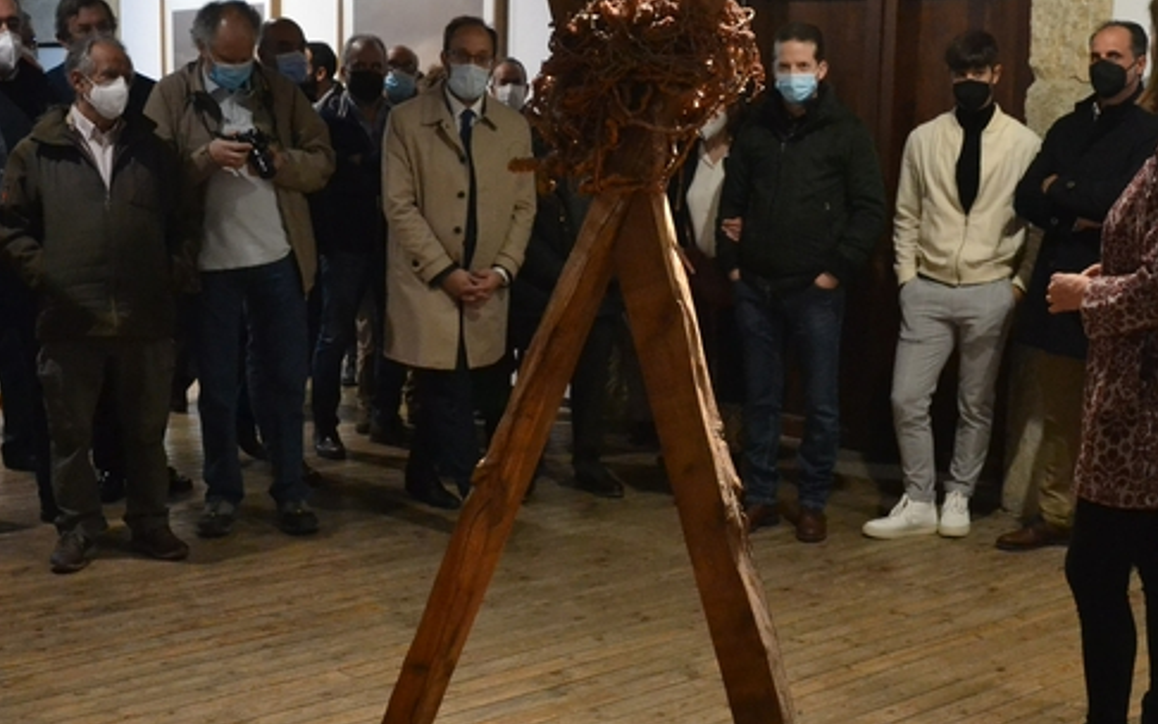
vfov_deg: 24.4
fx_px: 1668
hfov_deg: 38.1
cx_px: 717
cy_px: 461
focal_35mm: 53
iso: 3200
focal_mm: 21
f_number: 5
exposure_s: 1/100
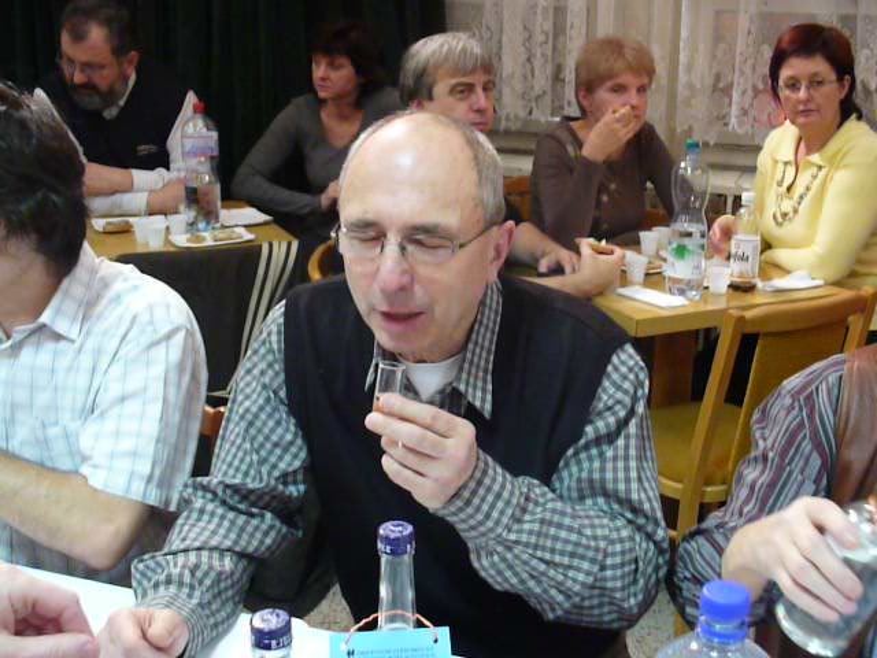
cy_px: 329
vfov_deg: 30.3
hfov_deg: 39.7
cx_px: 438
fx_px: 1216
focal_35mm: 48
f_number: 3
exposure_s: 1/30
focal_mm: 7.9
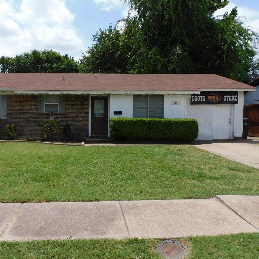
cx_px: 93
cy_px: 127
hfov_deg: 54.8
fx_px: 245
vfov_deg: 55.6
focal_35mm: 29
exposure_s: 1/1250
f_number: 4.2
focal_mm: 4.3
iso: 125
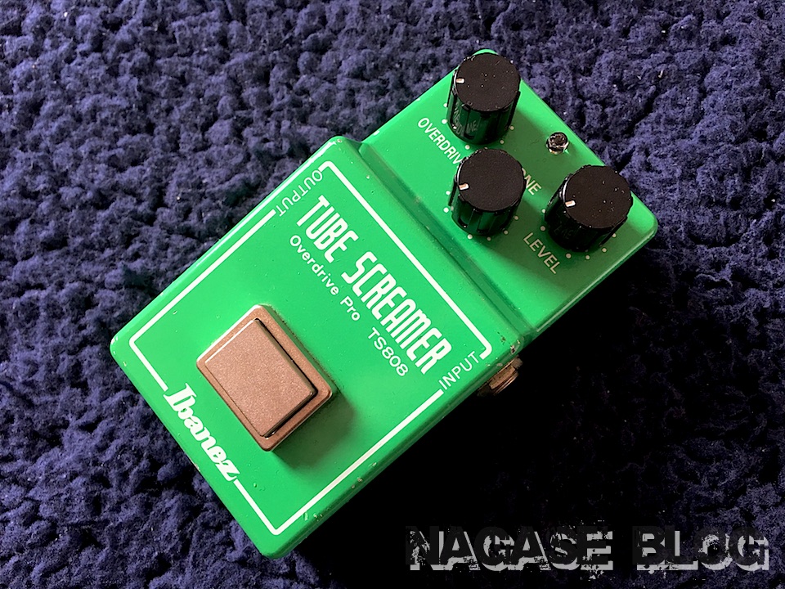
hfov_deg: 61.7
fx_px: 658
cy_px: 294
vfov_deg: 48.2
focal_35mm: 29
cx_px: 392
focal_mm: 4.15
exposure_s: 1/15
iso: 25
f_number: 2.2
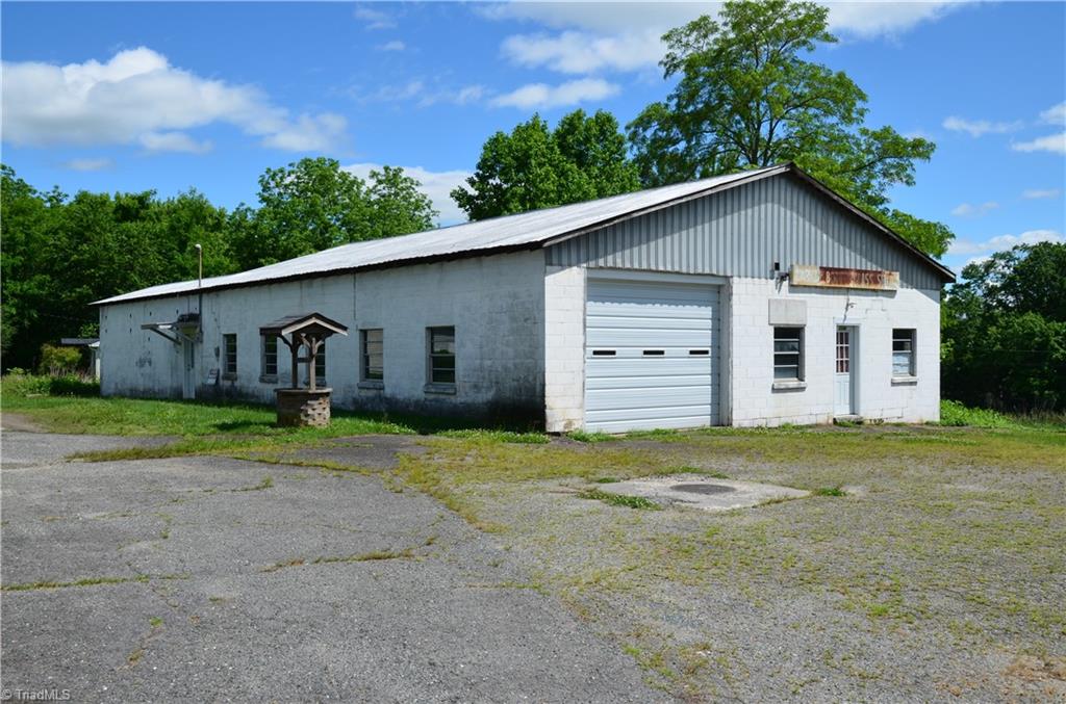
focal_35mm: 33
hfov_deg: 57.3
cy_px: 352
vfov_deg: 39.8
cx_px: 533
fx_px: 975
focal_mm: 22
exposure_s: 1/125
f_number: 11
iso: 100
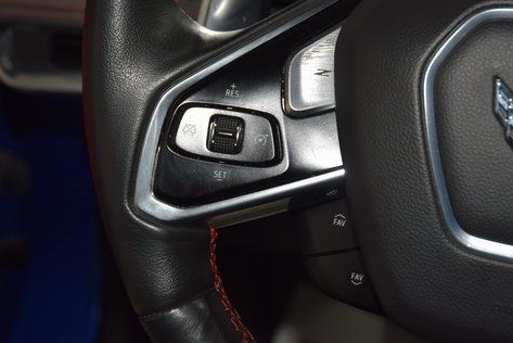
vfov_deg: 19.7
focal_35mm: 69
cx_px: 259
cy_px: 113
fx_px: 984
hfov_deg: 29.2
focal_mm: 34
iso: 320
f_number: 4
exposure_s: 1/40
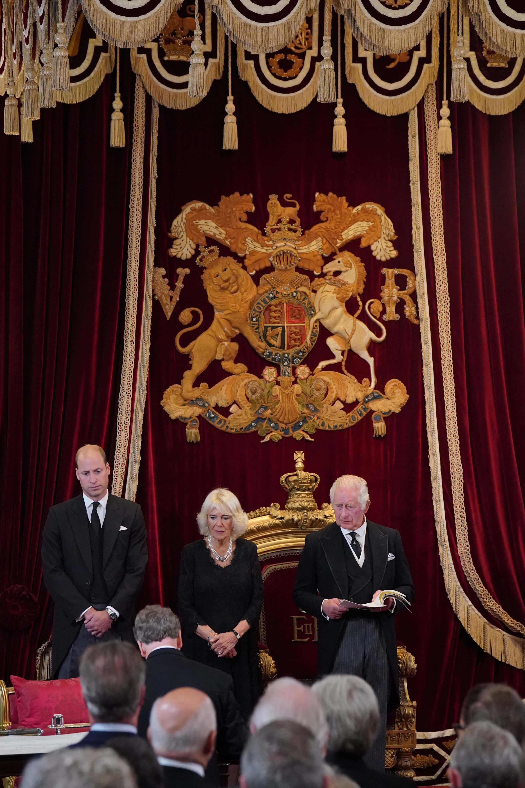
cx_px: 262
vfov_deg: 19.8
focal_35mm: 103
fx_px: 2253
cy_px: 394
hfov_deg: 13.3
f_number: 4
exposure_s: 1/400
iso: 6400
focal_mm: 103
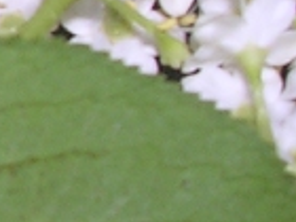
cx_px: -501
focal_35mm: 277
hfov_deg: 6.7
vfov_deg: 5.4
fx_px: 2369
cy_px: 13
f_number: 5.6
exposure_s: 1/60.1
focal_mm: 5.8
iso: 100
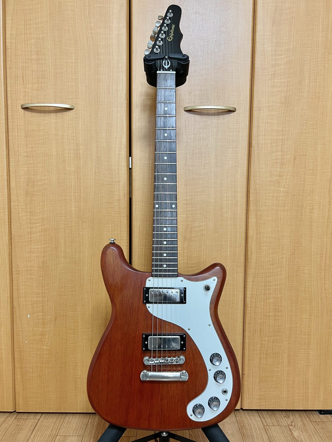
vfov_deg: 67.3
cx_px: 166
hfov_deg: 53.1
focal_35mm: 26
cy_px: 221
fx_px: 332
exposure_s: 1/60
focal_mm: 5.7
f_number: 1.5
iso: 125
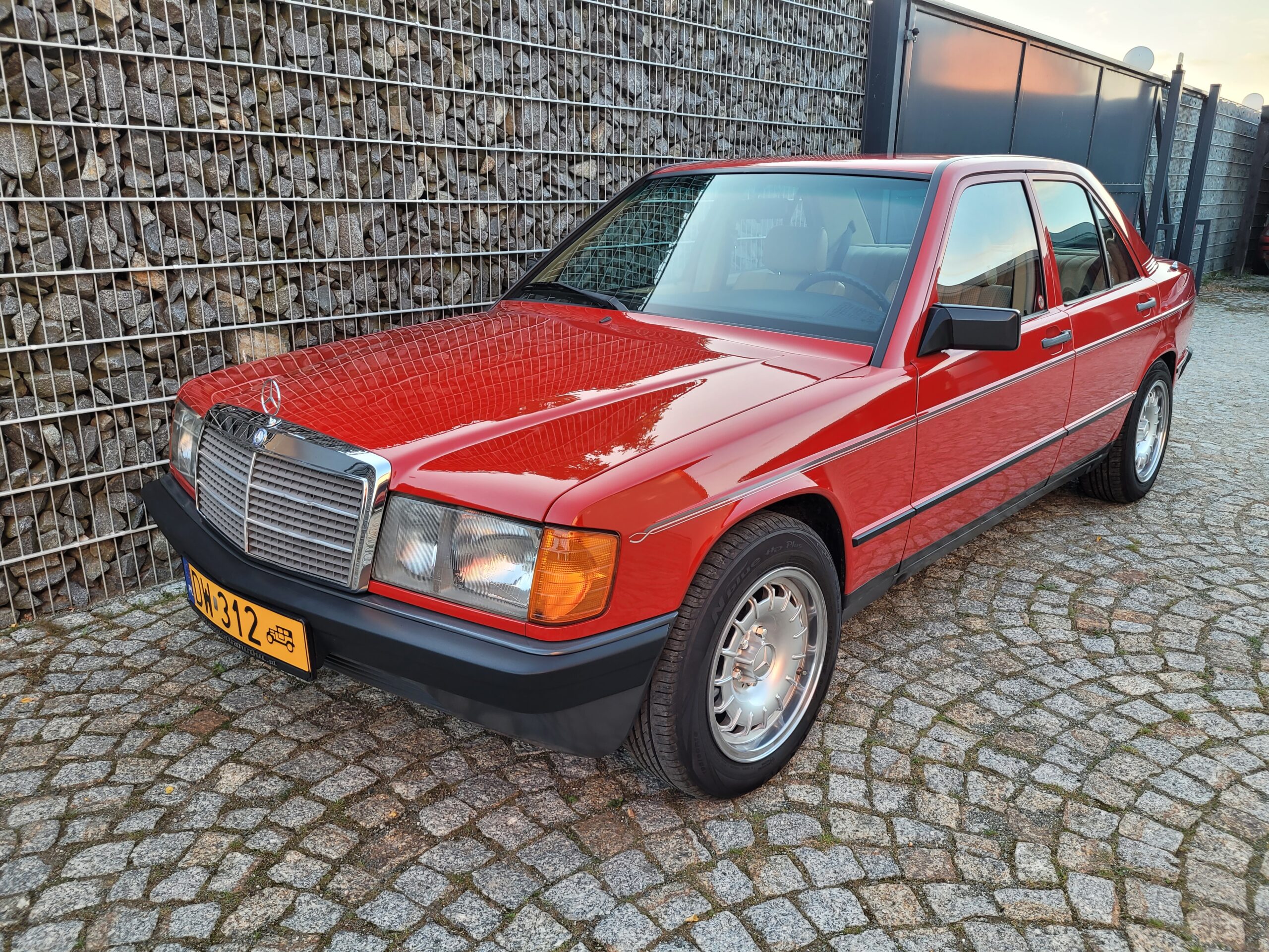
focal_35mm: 26
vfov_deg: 53.1
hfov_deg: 67.3
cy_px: 476
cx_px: 634
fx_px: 953
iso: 64
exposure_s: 1/100
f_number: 1.8
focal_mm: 5.4
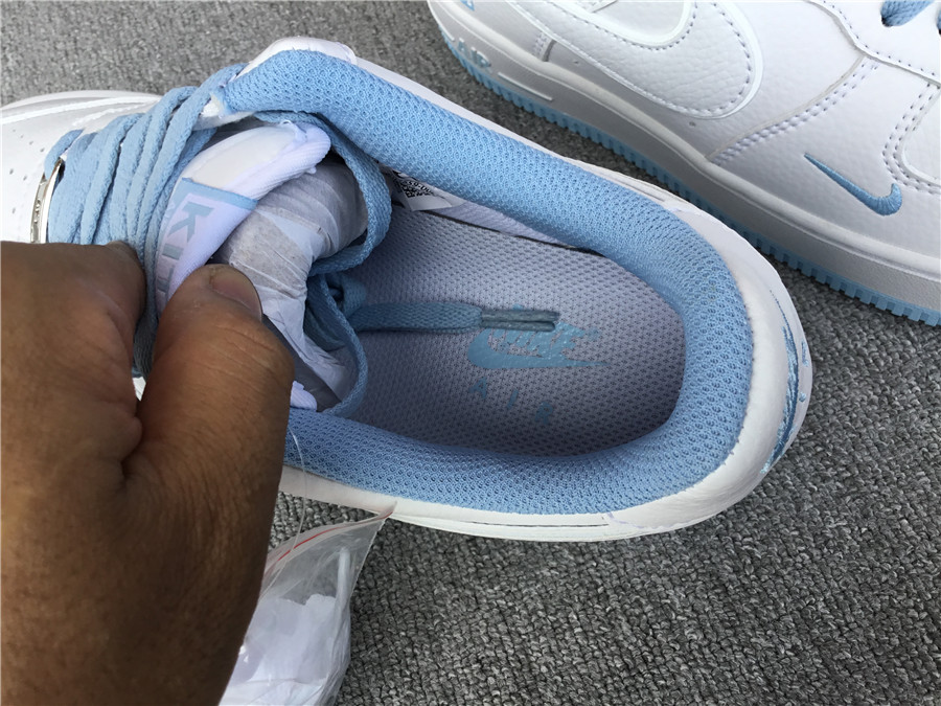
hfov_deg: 58.4
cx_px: 470
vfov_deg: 45.4
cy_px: 353
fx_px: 843
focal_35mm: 31
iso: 25
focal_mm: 3.3
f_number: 2.4
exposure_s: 1/181
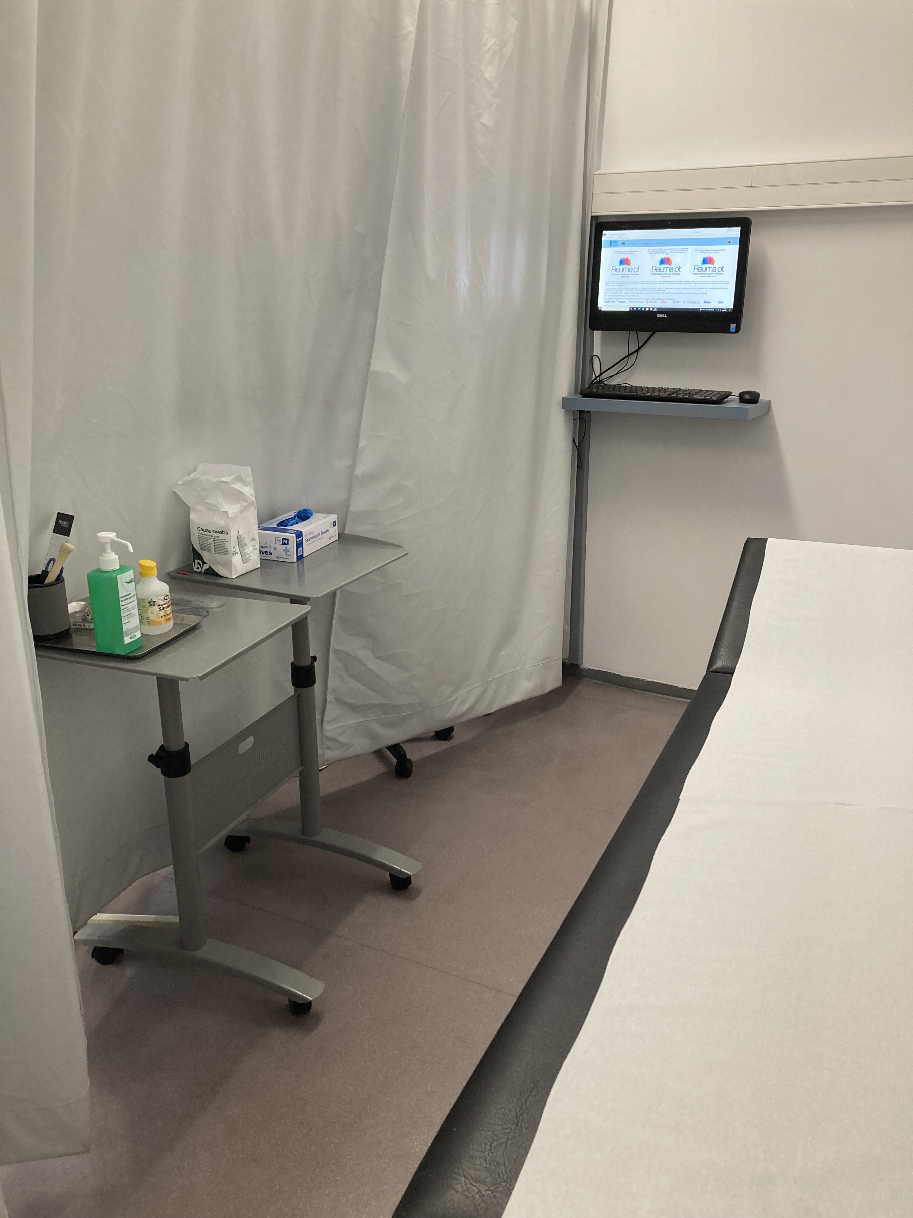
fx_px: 985
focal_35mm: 28
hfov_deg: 49.7
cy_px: 609
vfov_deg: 63.4
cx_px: 456
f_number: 1.8
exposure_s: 1/55
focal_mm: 3.99
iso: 125
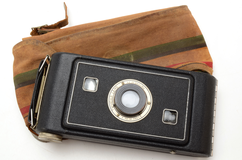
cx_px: 121
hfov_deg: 41.2
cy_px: 80
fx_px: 322
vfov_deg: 28.0
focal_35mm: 48
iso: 100
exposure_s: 1/160
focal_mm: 32
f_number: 20
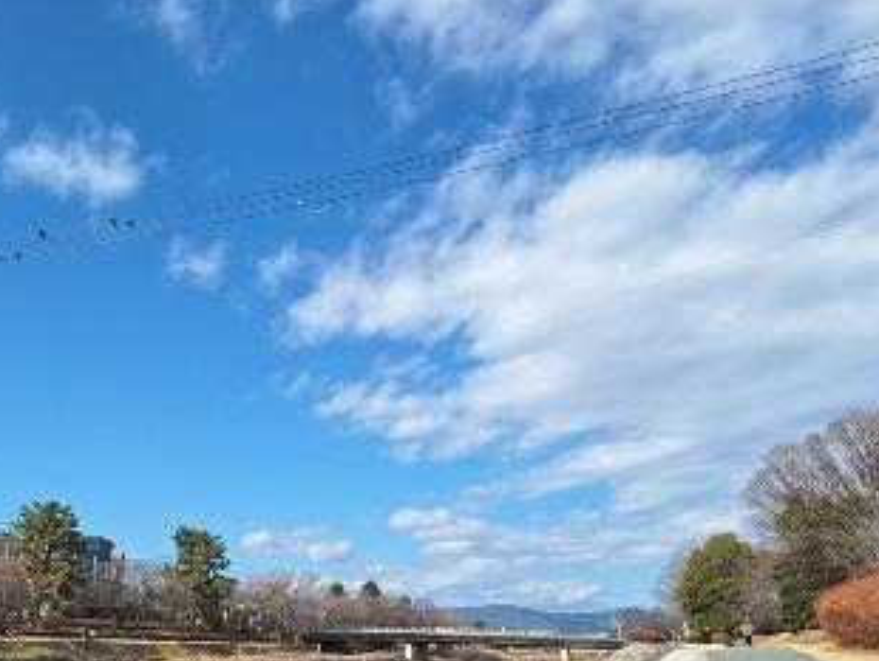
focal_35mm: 31
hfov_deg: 57.2
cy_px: 437
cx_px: 301
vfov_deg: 44.9
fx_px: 788
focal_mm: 5.54
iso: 40
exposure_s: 1/2309
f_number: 1.8
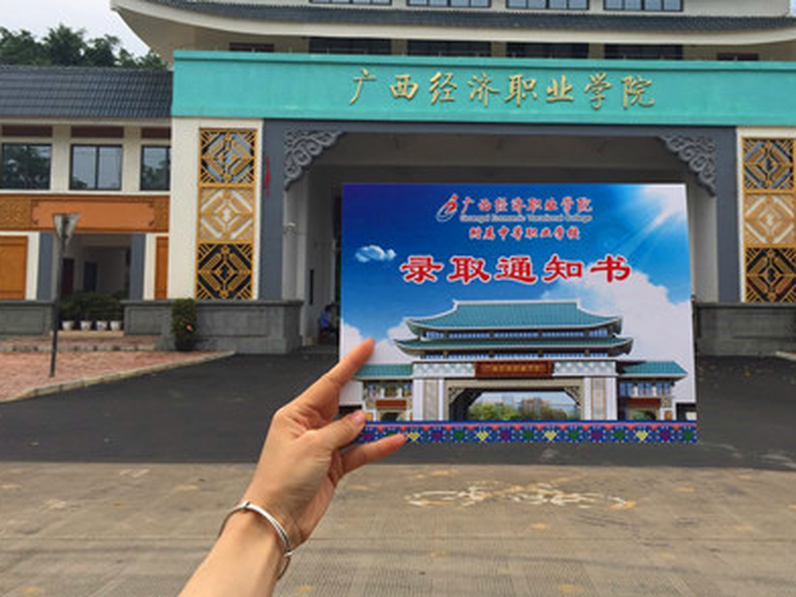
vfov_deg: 38.5
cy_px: 228
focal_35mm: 37
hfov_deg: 49.6
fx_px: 851
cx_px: 498
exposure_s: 1/1068
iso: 32
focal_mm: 4.15
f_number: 2.2
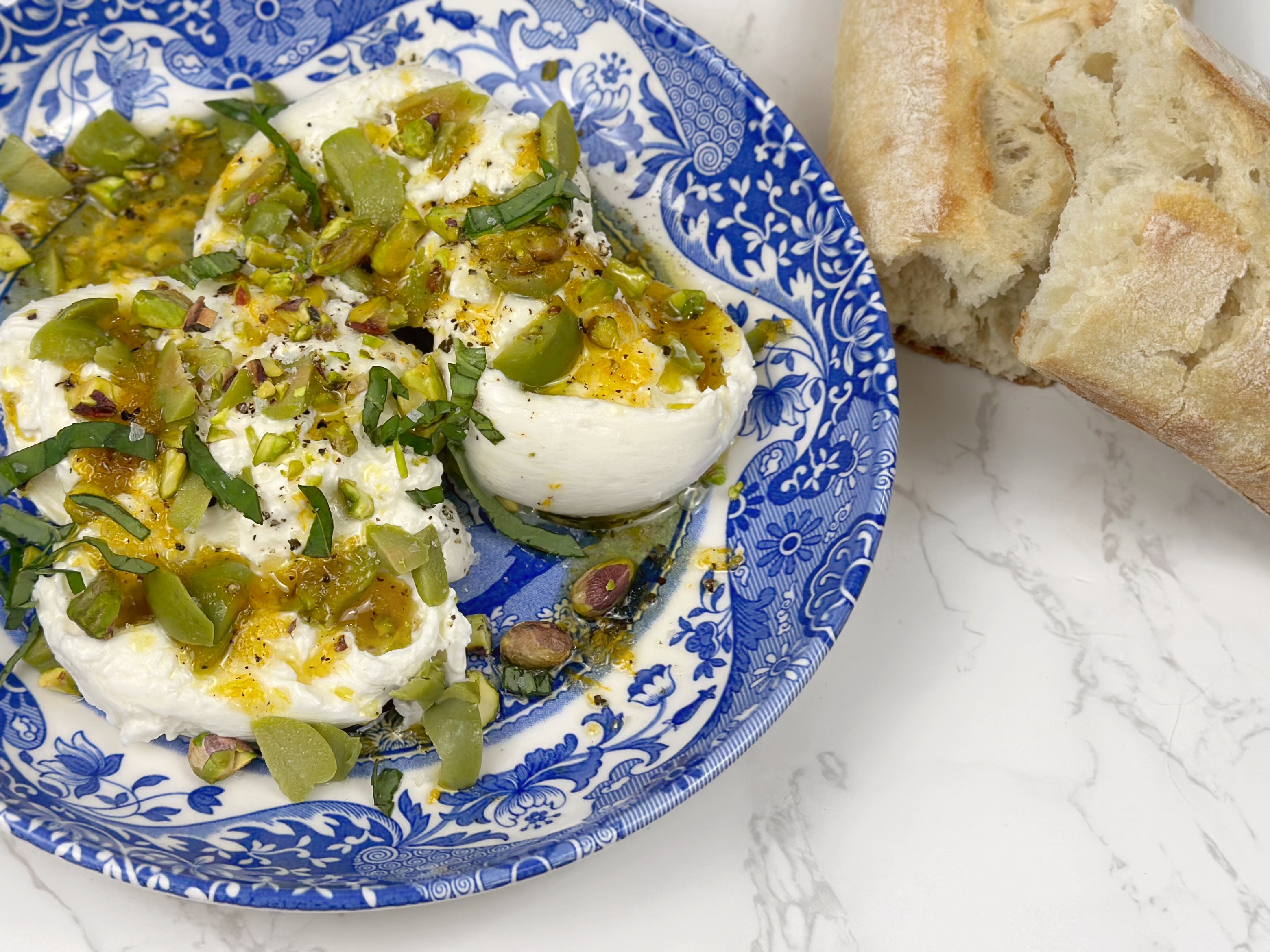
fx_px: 2274
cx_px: 599
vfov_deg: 23.6
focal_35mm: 62
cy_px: 360
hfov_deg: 31.2
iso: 80
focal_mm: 6.86
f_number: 1.78
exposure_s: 1/587
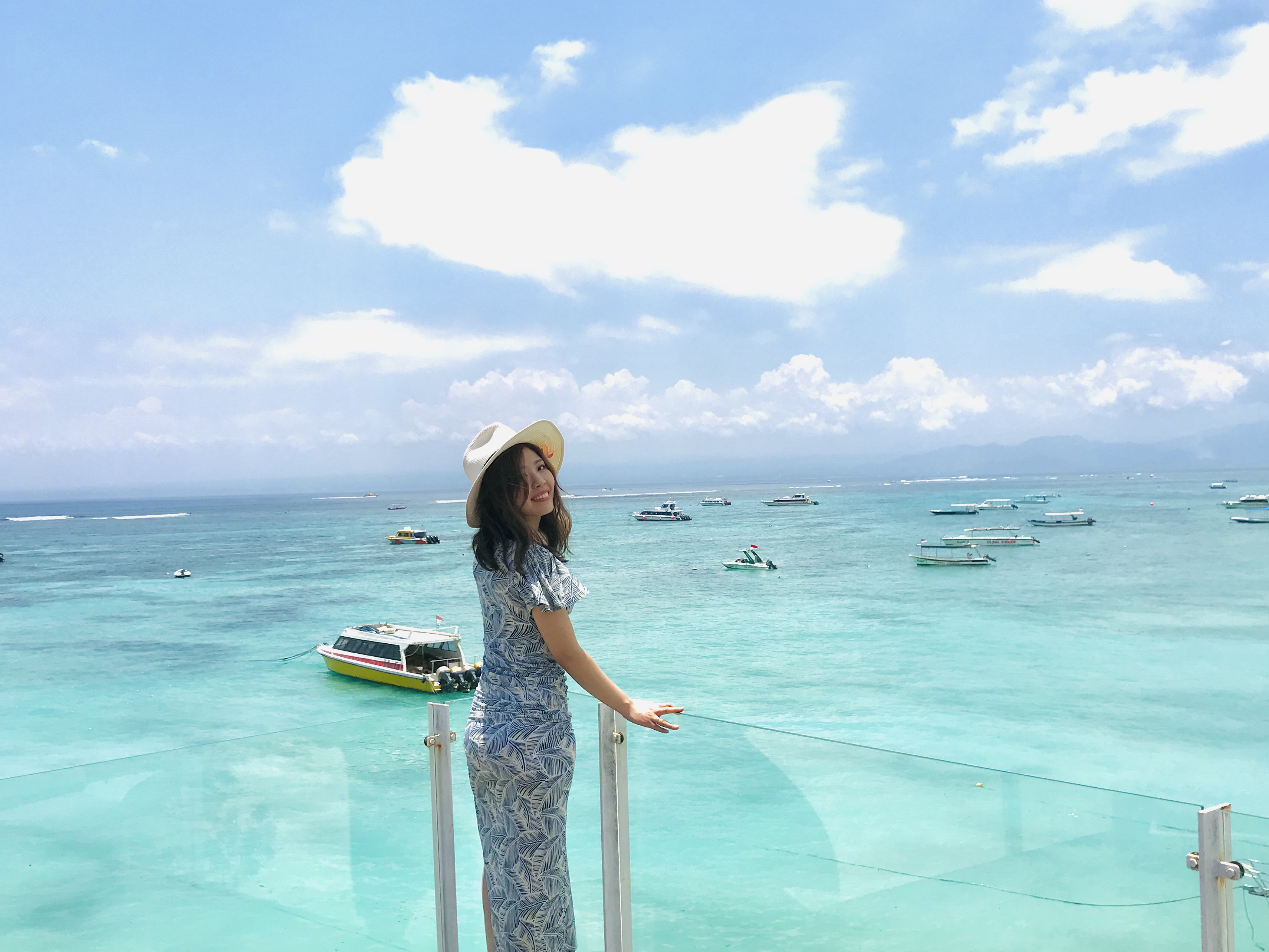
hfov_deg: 55.2
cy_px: 515
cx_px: 700
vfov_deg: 42.9
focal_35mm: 33
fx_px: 1210
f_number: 1.8
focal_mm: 3.99
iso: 25
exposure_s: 1/4808
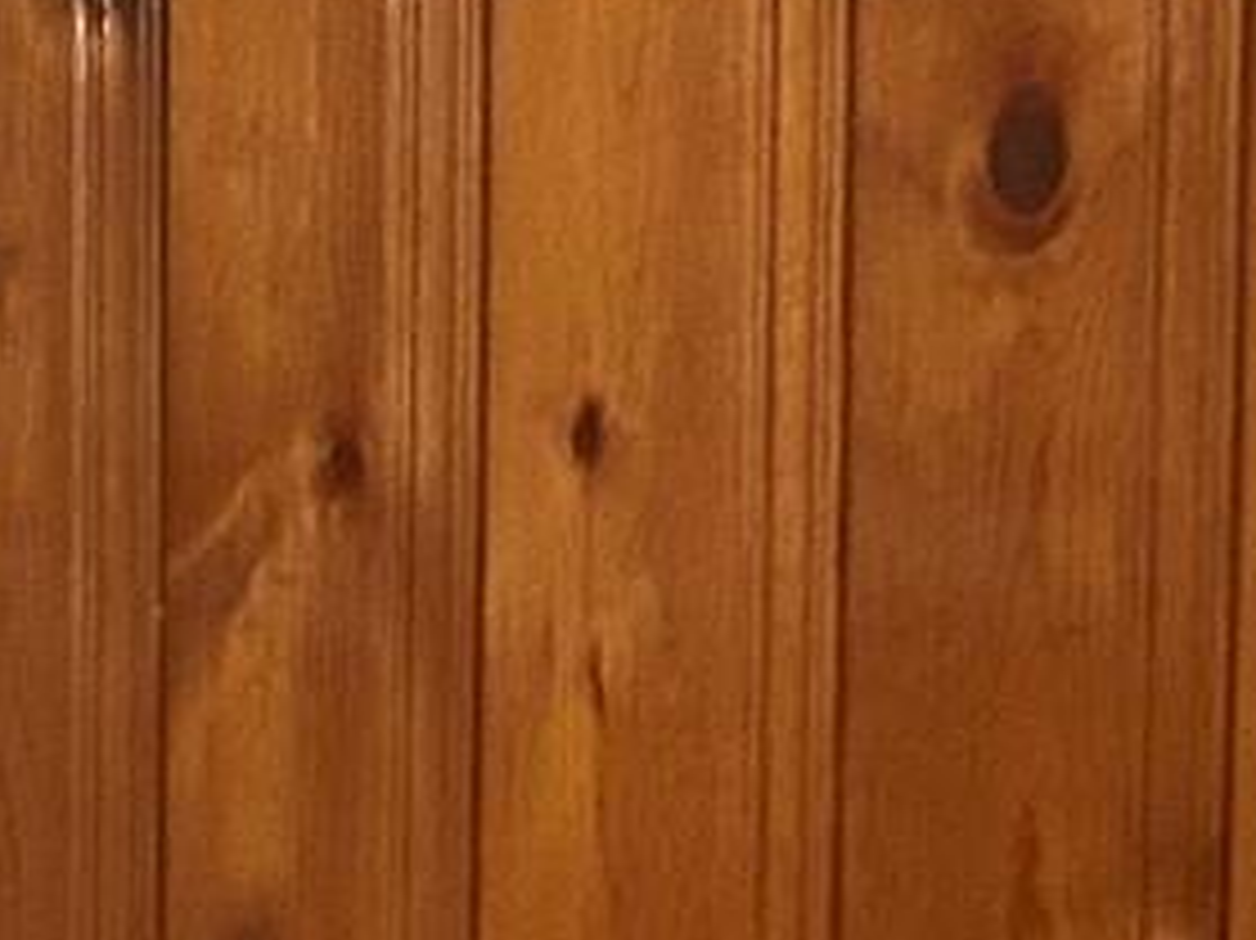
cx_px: -1053
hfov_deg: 9.8
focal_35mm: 191
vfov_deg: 7.3
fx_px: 6927
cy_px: 2168
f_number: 1.8
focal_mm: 4.25
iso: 640
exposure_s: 1/30
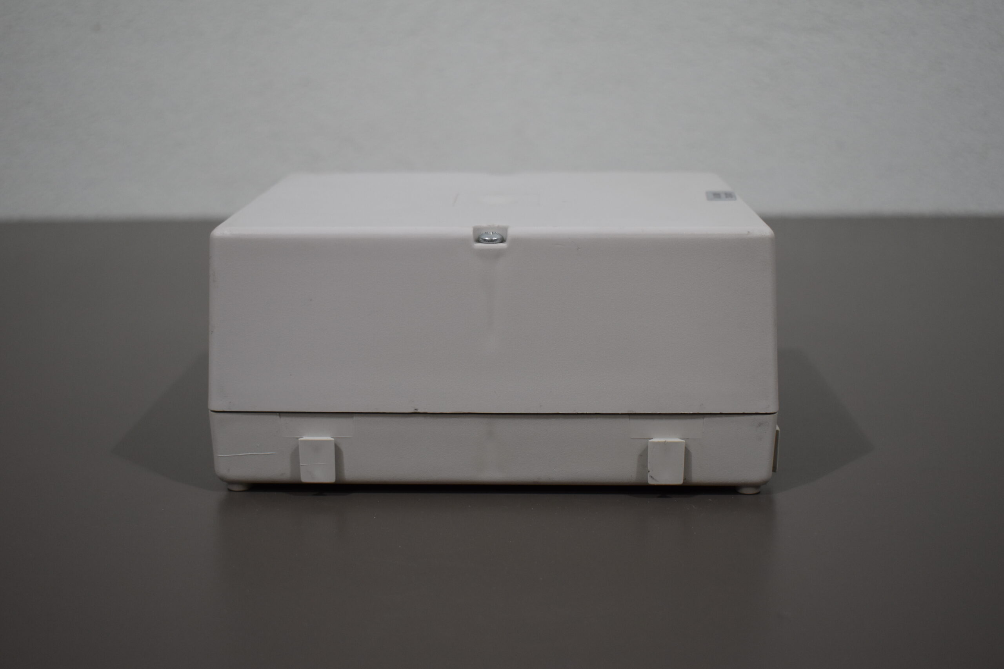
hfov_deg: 41.1
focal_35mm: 48
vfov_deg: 28.1
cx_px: 502
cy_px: 334
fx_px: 1339
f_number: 4.5
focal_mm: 32
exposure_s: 1/250
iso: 640
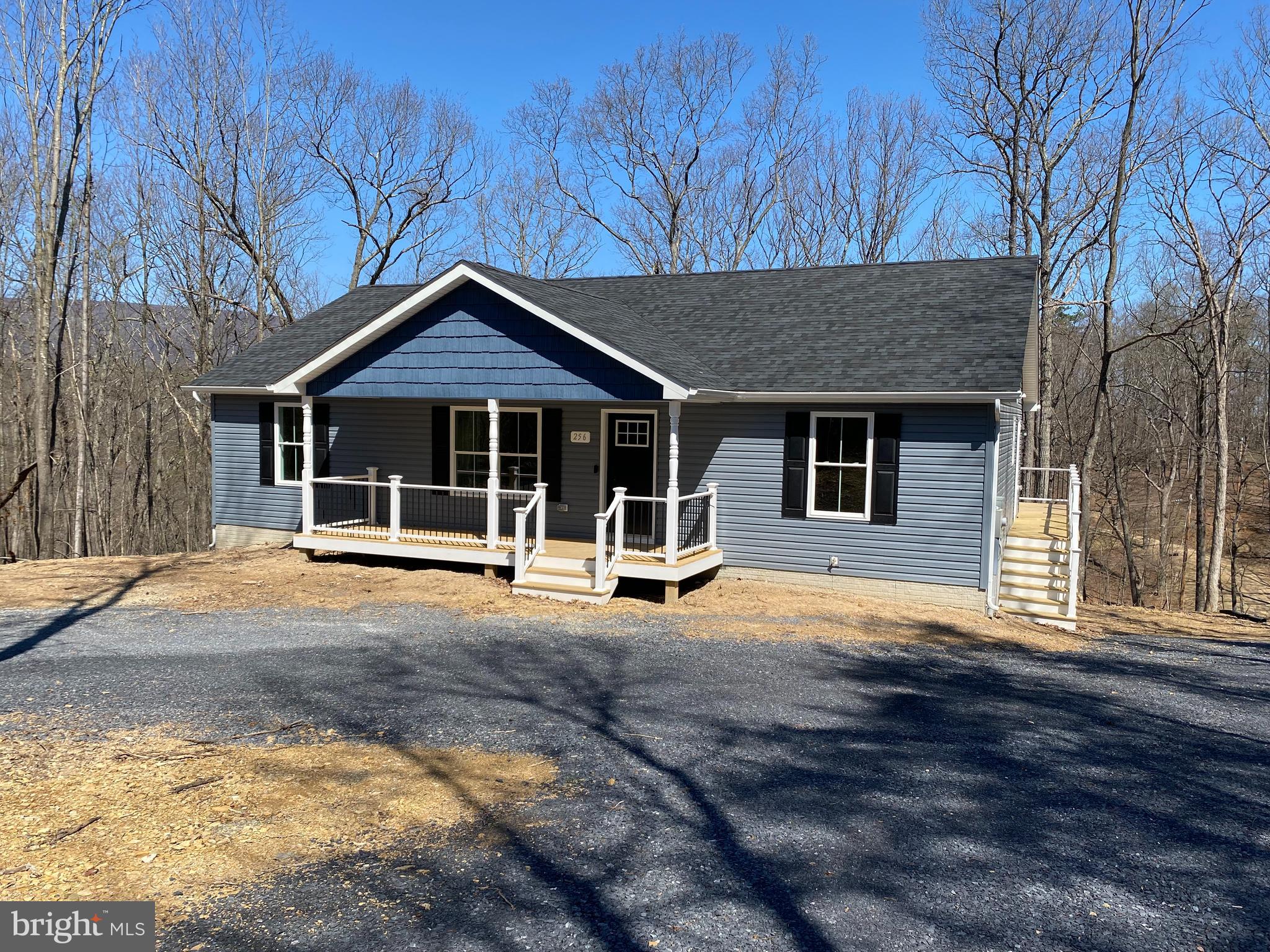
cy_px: 476
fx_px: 954
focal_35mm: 26
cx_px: 635
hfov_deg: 67.3
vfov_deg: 53.1
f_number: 1.8
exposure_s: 1/2513
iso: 32
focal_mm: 4.25
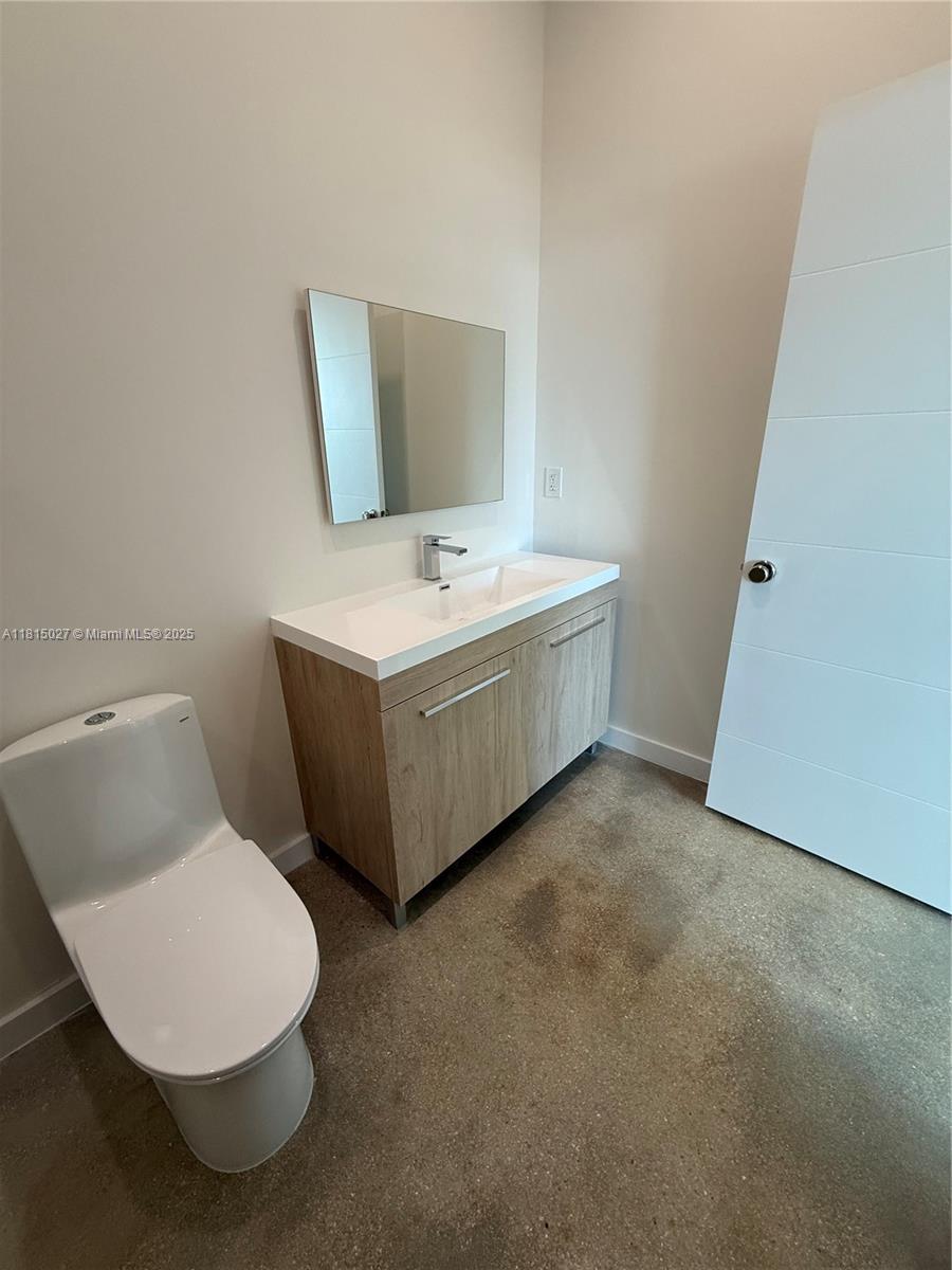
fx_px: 513
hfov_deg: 85.7
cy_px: 635
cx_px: 476
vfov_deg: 102.1
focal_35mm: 14
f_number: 2.2
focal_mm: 2.22
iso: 160
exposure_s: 1/120
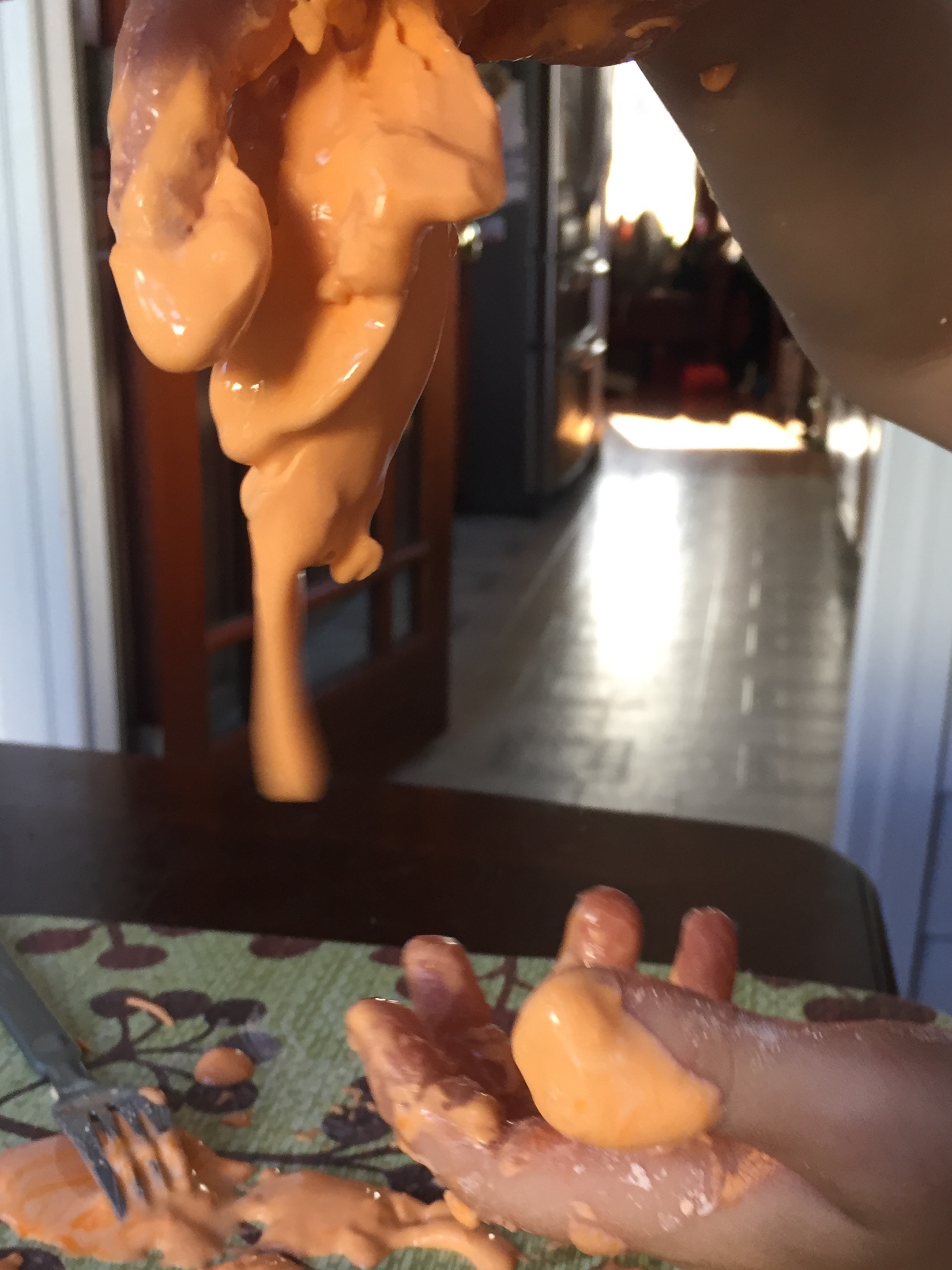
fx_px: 1577
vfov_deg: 43.4
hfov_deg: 33.6
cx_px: 497
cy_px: 811
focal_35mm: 43
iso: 64
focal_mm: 4.15
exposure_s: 1/30
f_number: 2.2
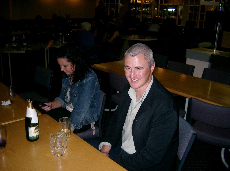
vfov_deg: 38.5
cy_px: 86
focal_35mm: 37
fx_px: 245
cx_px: 115
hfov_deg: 50.3
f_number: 2.6
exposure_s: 1/60
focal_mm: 7.6
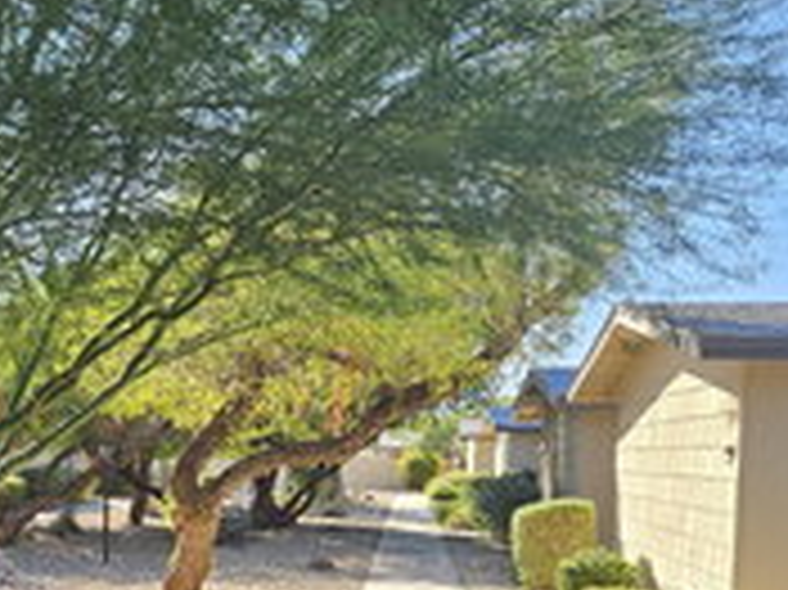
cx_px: 43
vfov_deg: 25.5
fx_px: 1274
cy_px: 495
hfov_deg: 32.3
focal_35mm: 56
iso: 50
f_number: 1.8
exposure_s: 1/719
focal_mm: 5.4
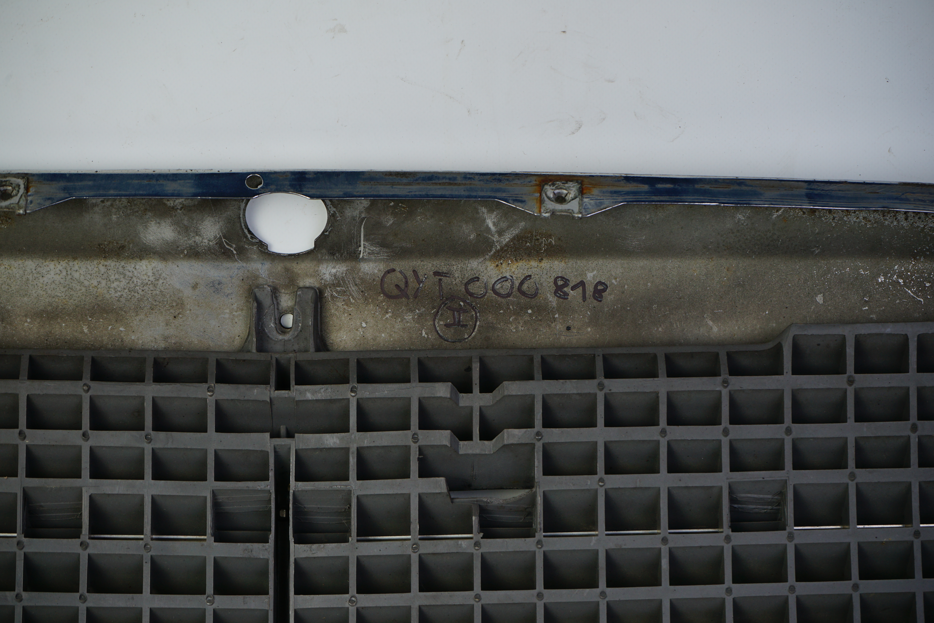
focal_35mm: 70
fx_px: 1816
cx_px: 467
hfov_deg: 28.8
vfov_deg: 19.5
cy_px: 312
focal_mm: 70
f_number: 8
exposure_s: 1/160
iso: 200
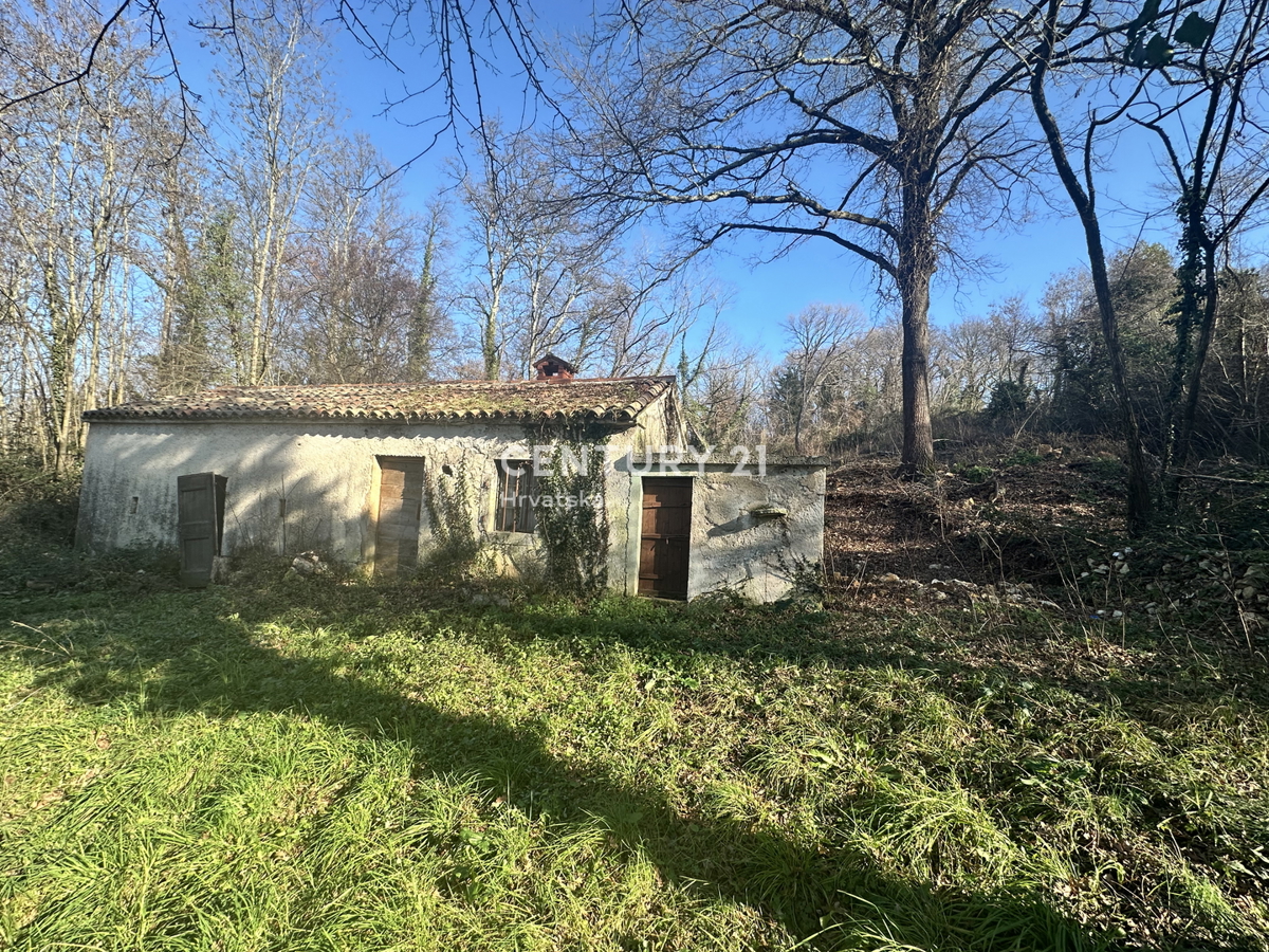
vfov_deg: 85.7
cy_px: 476
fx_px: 513
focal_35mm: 14
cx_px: 634
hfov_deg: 102.1
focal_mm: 2.22
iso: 40
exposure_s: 1/561
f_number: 2.2
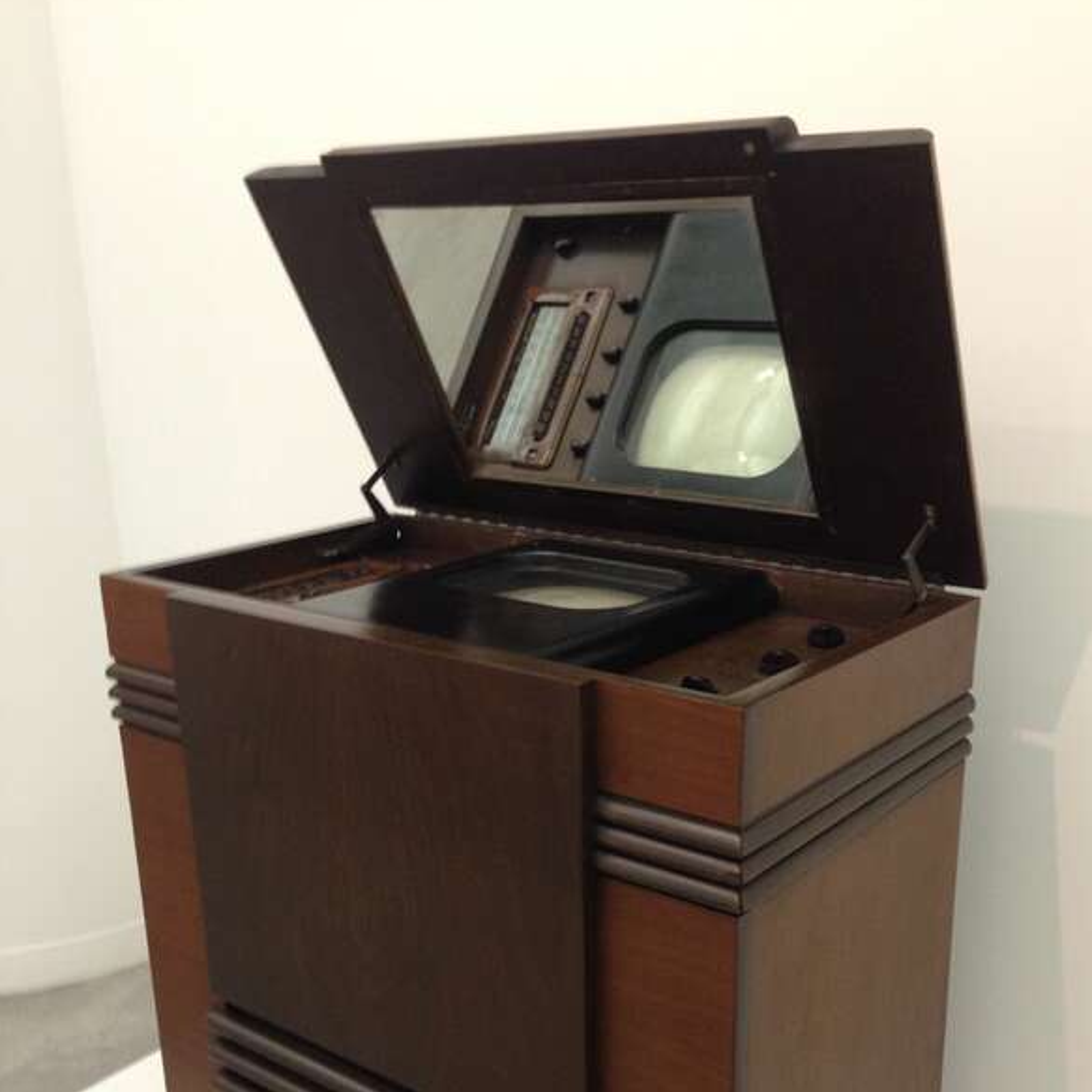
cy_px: 736
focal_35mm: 40
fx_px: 1428
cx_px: 560
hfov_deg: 41.9
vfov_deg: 41.3
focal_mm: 4.13
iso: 250
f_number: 2.4
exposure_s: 1/20
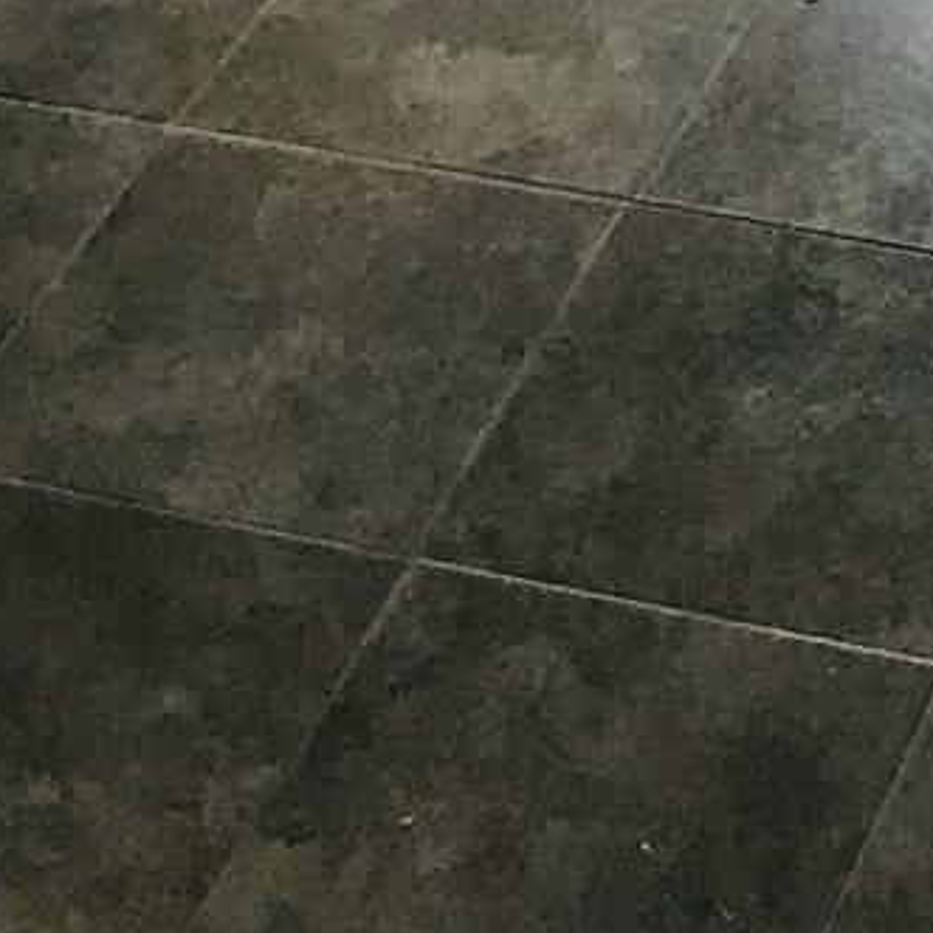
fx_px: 4666
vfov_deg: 10.7
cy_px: -798
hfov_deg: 11.2
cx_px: 1156
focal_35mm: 153
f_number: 1.8
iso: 32
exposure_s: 1/33
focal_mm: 3.99
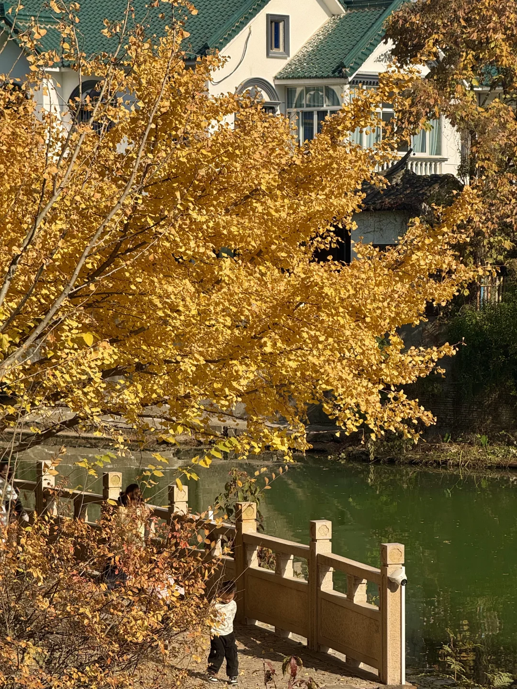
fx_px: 2390
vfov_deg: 16.4
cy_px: 344
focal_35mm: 120
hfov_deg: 12.3
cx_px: 258
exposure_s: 1/1206
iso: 50
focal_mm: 15.66
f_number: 2.8
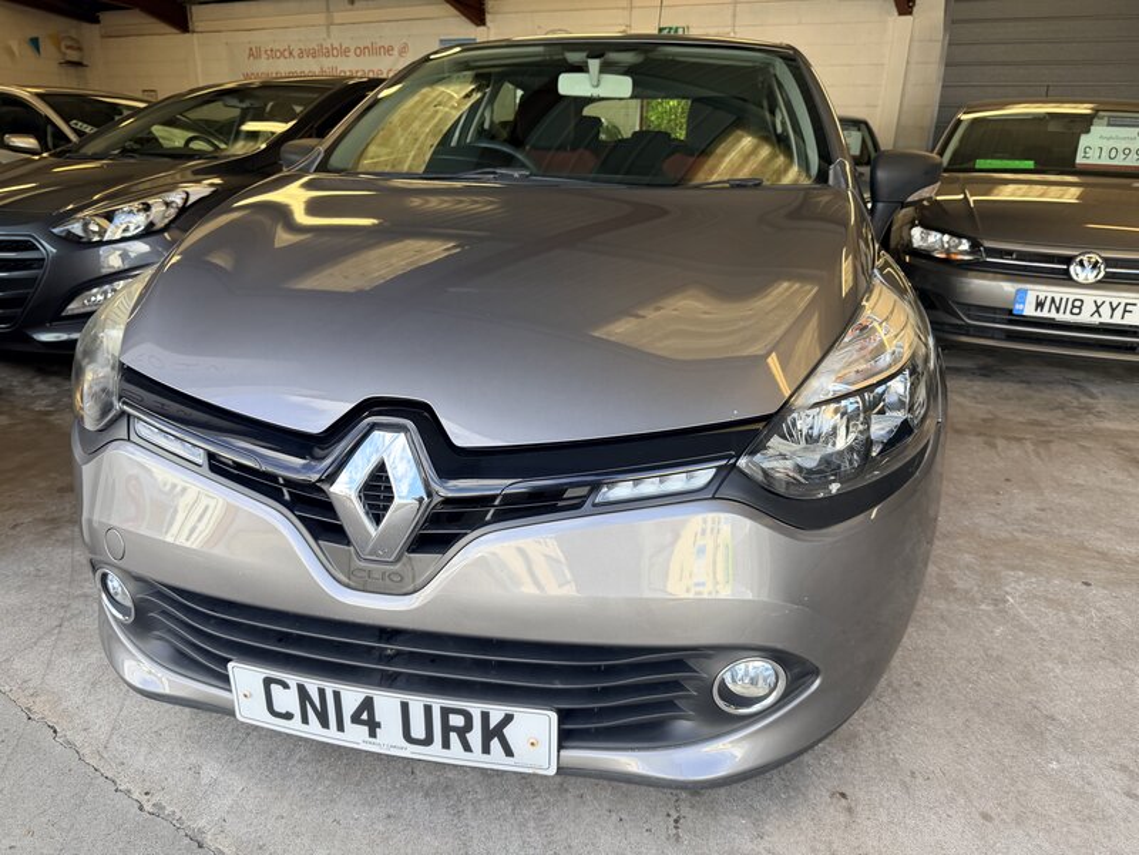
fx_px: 790
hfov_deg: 71.6
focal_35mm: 24
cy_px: 428
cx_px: 570
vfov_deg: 56.8
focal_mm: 6.76
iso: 100
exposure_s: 1/347
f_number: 1.78
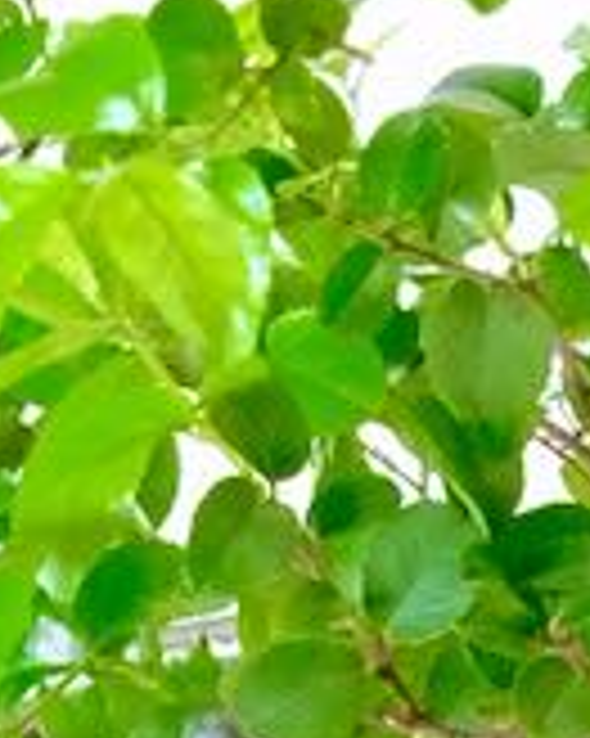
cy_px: -248
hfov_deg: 2.0
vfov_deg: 2.4
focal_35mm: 793
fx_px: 17325
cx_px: 649
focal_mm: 72.1
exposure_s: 1/30
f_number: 8
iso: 2500
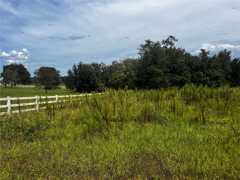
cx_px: 120
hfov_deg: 67.3
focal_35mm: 26
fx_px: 180
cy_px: 90
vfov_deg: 53.1
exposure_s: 1/6211
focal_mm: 5.7
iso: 50
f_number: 1.5
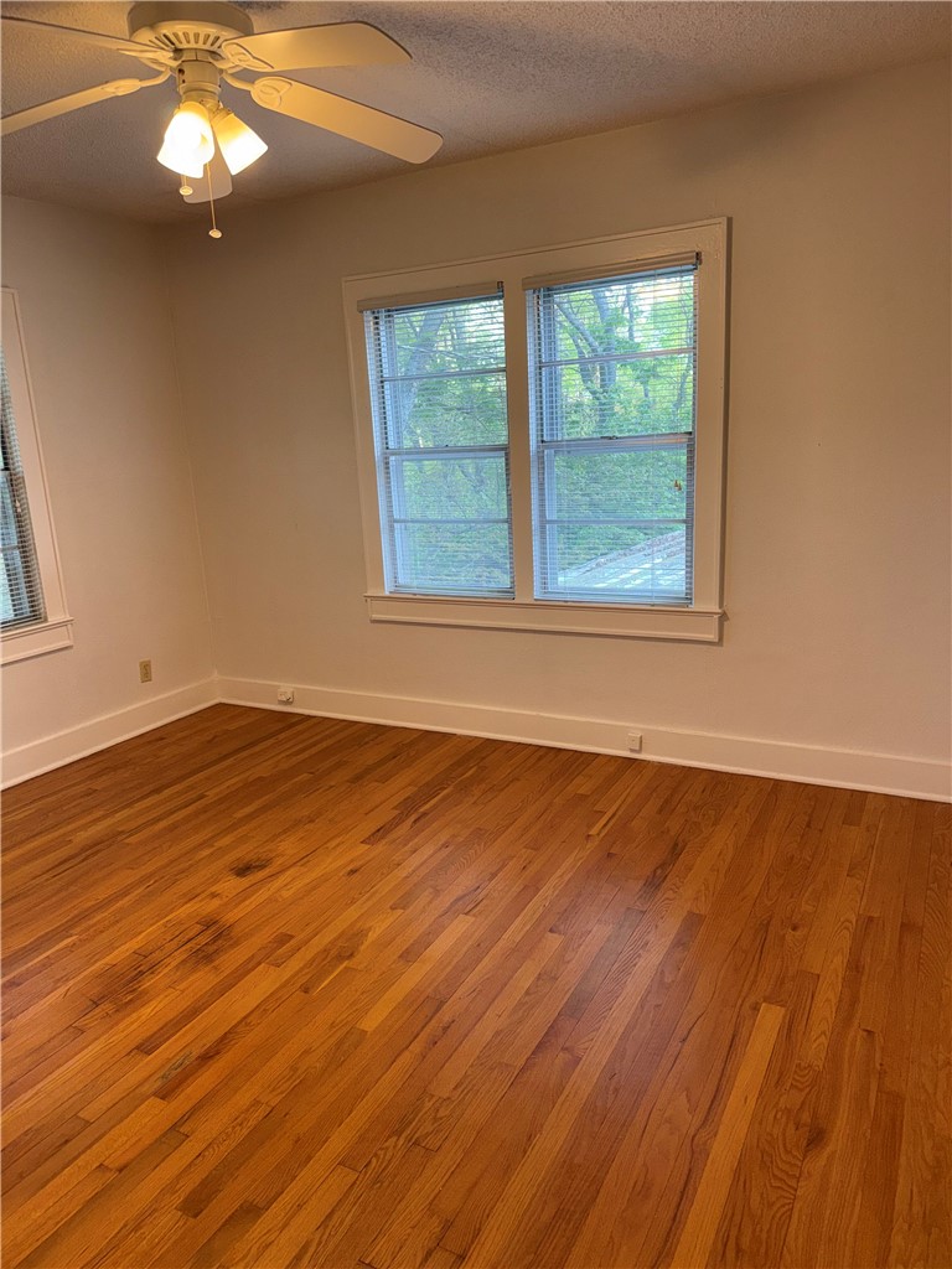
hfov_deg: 56.8
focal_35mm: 24
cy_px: 634
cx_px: 476
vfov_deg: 71.6
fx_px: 880
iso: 50
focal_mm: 6.76
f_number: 1.78
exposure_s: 1/95
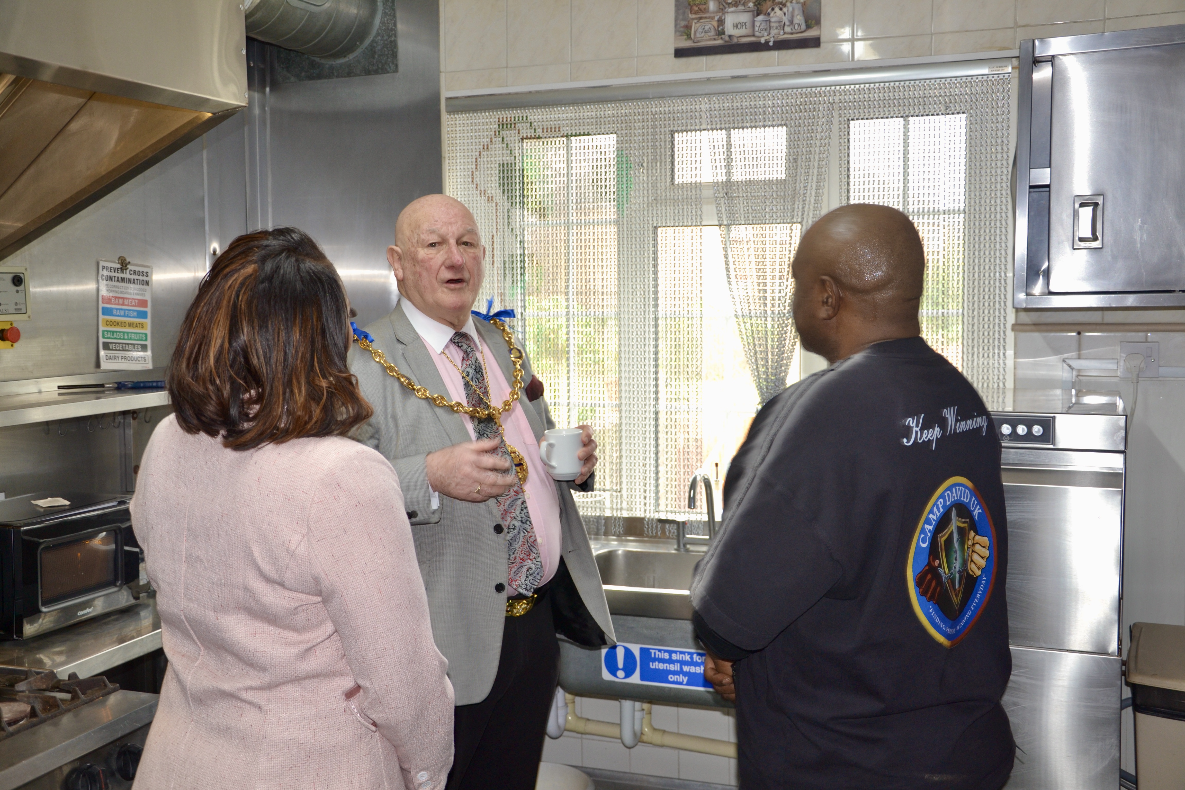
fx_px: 1234
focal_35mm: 38
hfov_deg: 51.3
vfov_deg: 35.5
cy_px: 395
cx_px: 592
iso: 250
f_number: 4
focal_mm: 25
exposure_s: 1/30
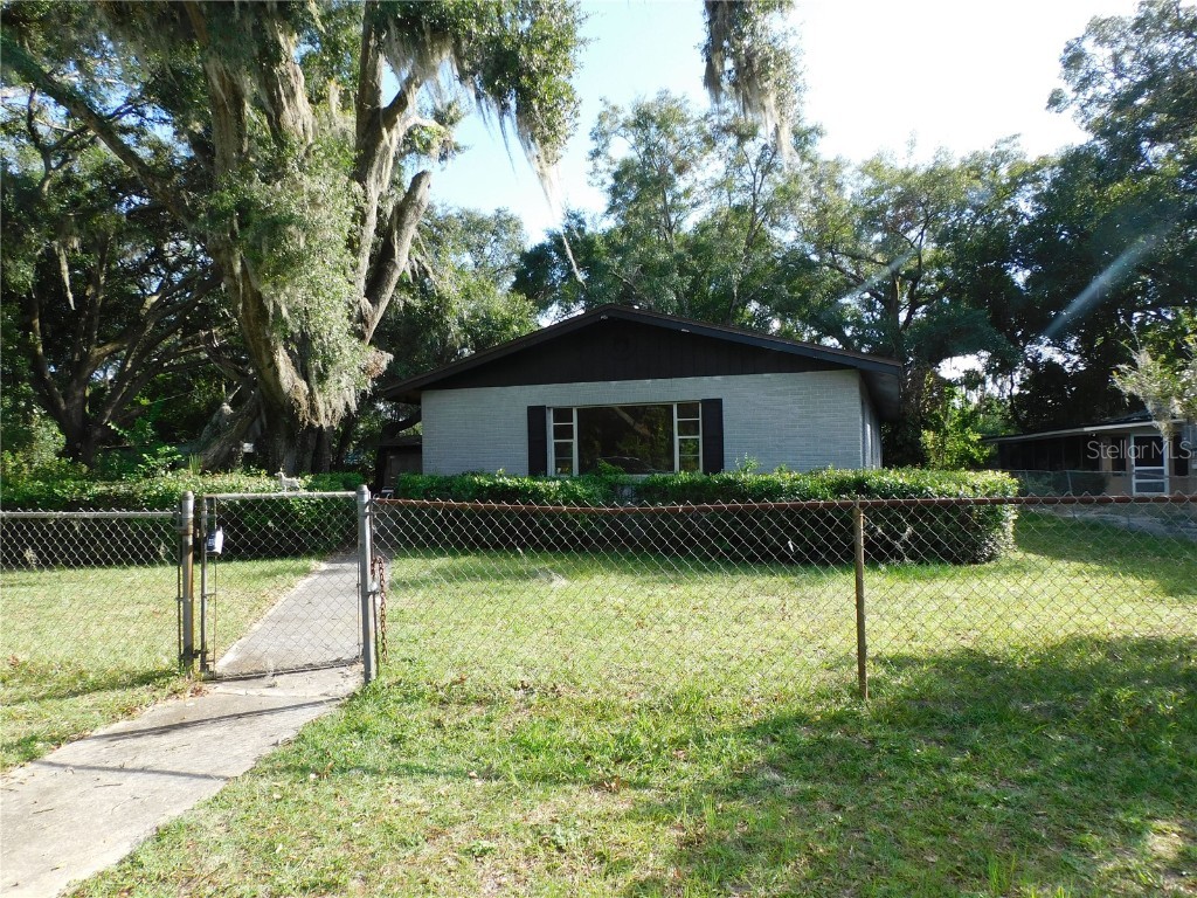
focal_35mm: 24
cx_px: 598
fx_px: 830
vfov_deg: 56.8
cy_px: 449
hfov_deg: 71.6
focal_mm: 4.3
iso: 125
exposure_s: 1/400
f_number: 3.3
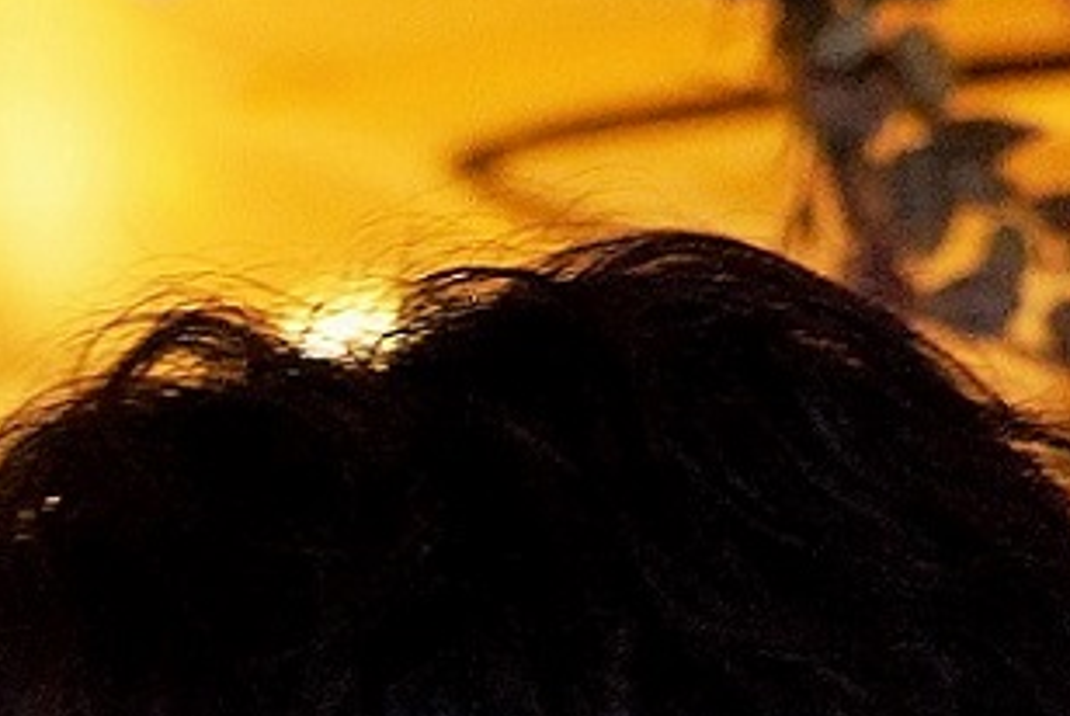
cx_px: -669
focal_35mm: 368
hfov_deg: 5.5
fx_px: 10948
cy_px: 1863
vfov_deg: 3.7
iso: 1600
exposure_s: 1/60
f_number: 5
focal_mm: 62
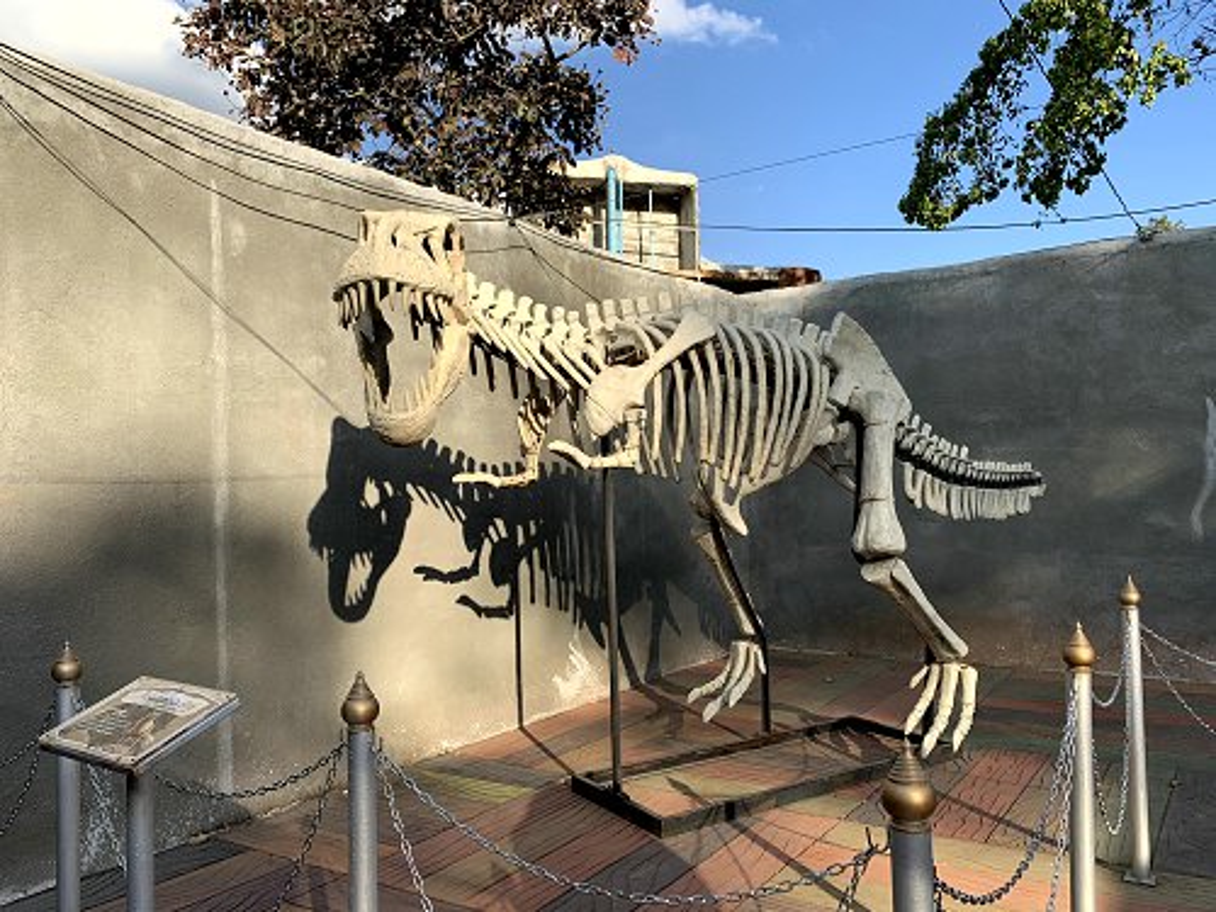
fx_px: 913
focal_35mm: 26
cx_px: 608
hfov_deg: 67.3
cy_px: 456
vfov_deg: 53.1
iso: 25
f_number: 1.8
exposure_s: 1/1314
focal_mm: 4.25
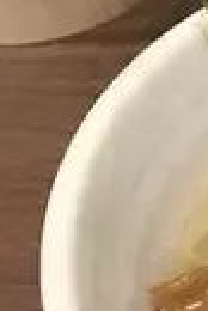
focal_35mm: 134
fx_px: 1158
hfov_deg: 9.6
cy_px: 347
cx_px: 411
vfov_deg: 14.9
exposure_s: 1/24
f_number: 1.8
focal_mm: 3.99
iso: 40
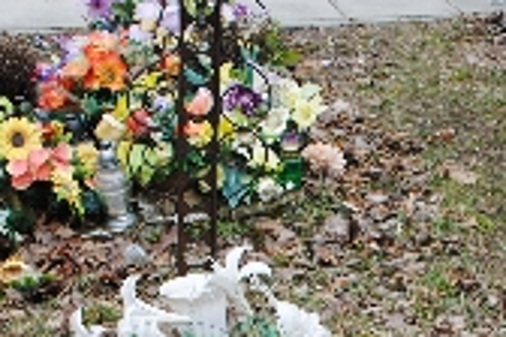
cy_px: 430
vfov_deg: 12.9
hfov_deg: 19.7
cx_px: 367
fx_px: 1448
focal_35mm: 103
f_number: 5.6
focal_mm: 18
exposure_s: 1/125
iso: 125
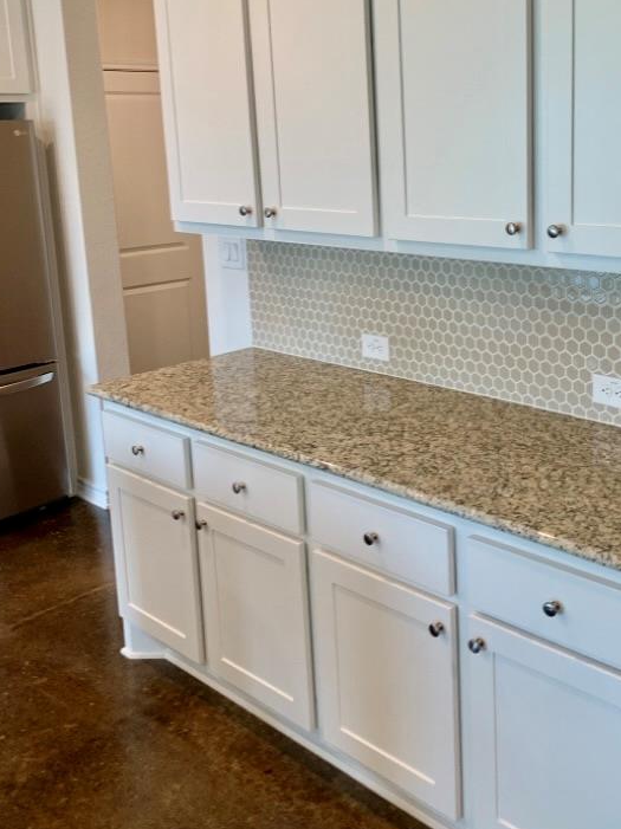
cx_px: 435
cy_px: 298
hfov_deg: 37.1
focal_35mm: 38
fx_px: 910
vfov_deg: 48.4
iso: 50
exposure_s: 1/60
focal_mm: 4.25
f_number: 1.8
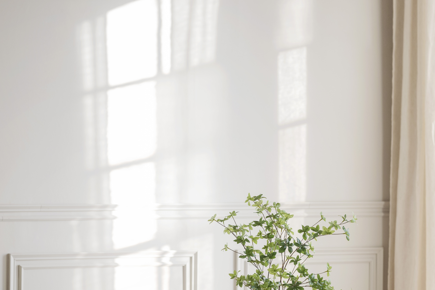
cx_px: 112
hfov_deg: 10.5
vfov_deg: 7.0
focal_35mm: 196
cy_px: 249
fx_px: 2368
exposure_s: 1/320
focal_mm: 85
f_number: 2.8
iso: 320
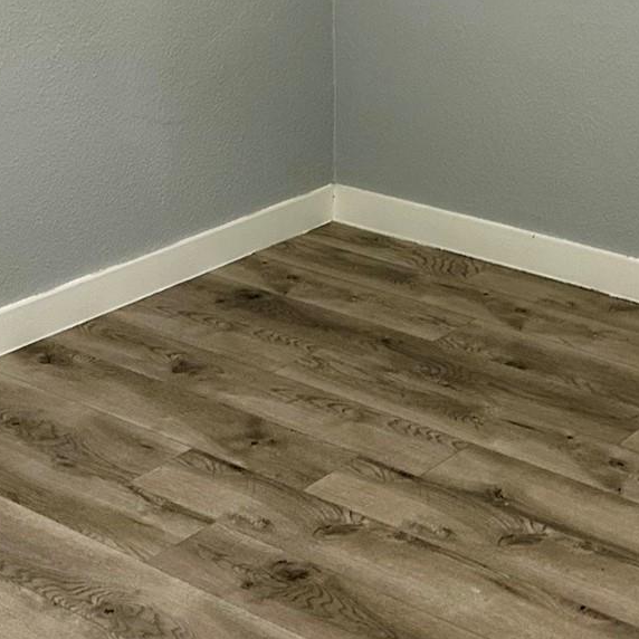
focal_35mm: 76
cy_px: -57
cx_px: 412
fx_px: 1587
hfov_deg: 22.7
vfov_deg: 21.6
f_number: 1.78
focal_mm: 6.86
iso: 400
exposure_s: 1/60
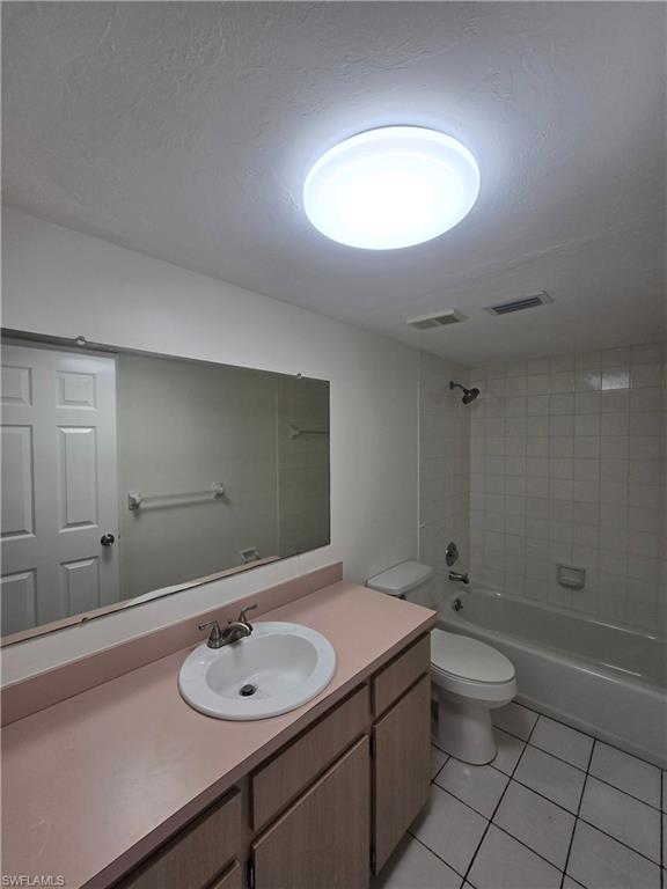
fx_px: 334
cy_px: 444
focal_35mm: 13
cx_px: 334
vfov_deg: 106.2
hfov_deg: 89.9
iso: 50
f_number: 2.2
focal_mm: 2.2
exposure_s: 1/120
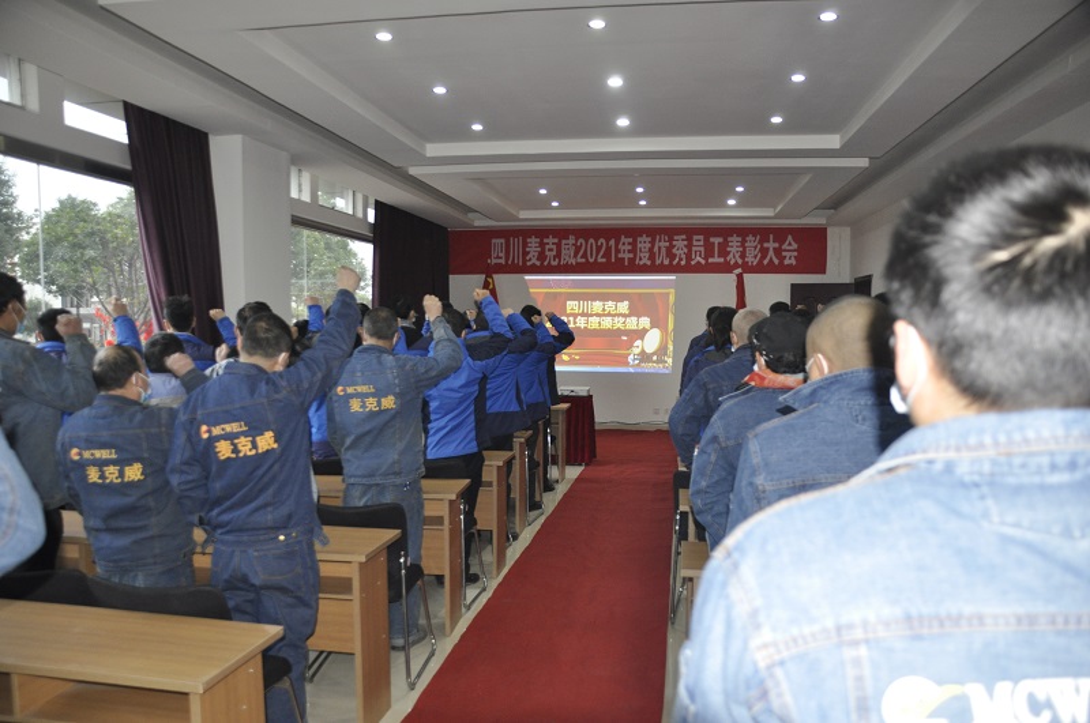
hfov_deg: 67.5
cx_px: 545
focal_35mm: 27
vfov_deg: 47.8
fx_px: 816
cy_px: 362
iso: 800
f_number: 3.5
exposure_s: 1/60
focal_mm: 18
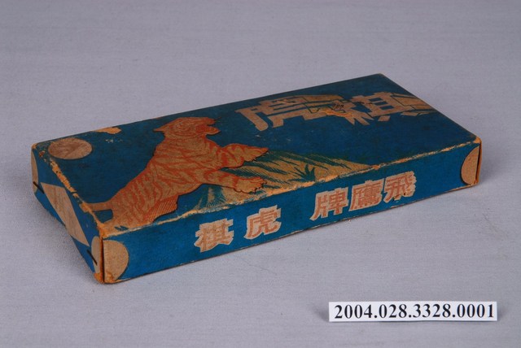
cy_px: 174
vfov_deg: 13.1
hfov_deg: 19.4
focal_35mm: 105
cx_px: 260
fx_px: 1521
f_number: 22
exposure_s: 1/125
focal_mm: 70
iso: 100
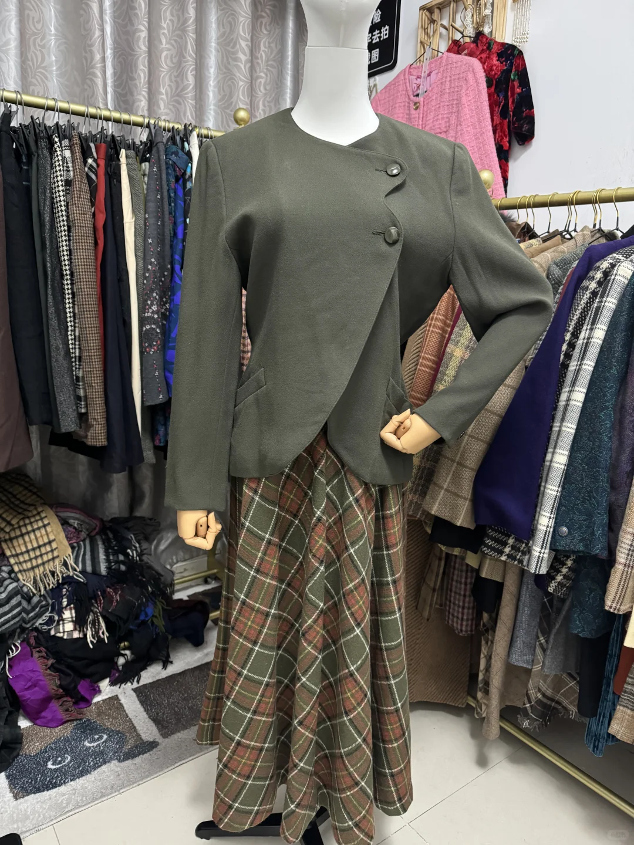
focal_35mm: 24
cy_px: 422
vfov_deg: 71.6
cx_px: 317
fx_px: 586
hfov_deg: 56.8
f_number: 1.78
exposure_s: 1/40
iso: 1000
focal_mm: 6.76
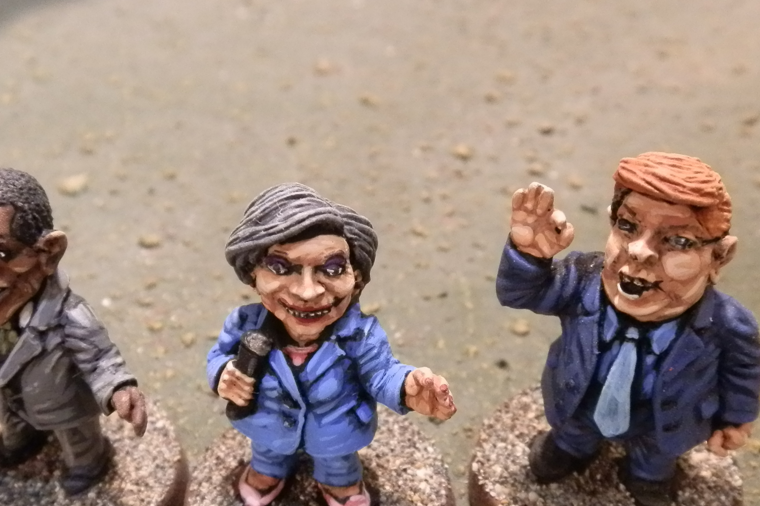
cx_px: 366
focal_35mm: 48
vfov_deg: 28.0
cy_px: 299
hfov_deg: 41.1
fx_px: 1013
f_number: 3.1
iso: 400
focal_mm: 5
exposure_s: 1/50
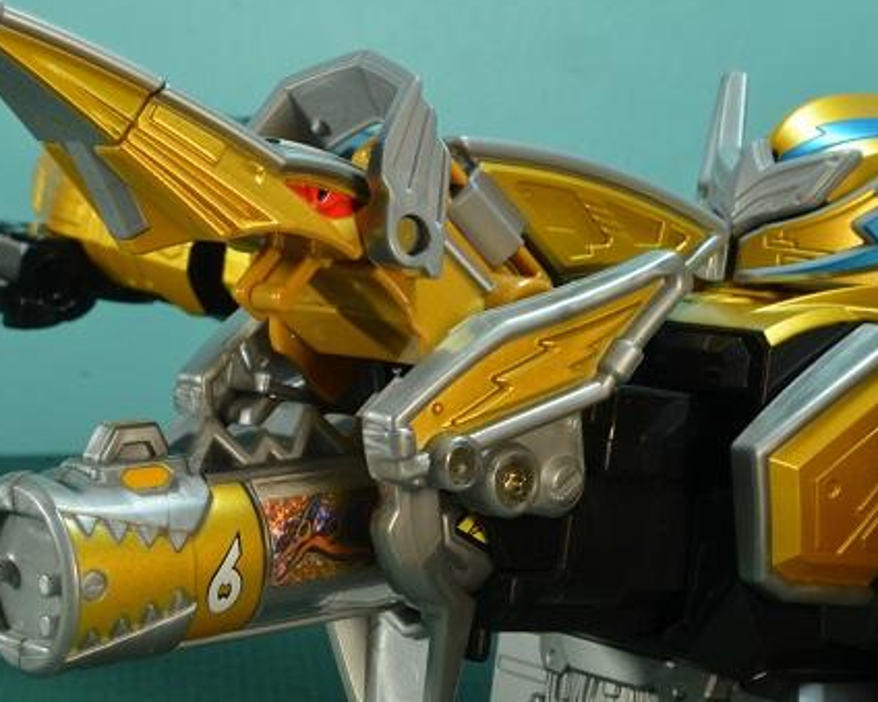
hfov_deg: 21.5
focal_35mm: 89
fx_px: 2312
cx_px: 518
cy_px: 394
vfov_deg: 17.3
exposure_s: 1.3
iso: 100
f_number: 22
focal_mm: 42
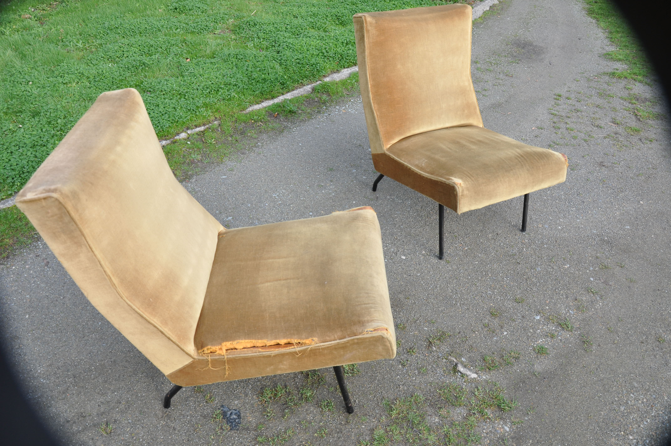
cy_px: 223
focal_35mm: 27
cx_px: 336
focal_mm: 18
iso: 250
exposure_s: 1/180
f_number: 6.7
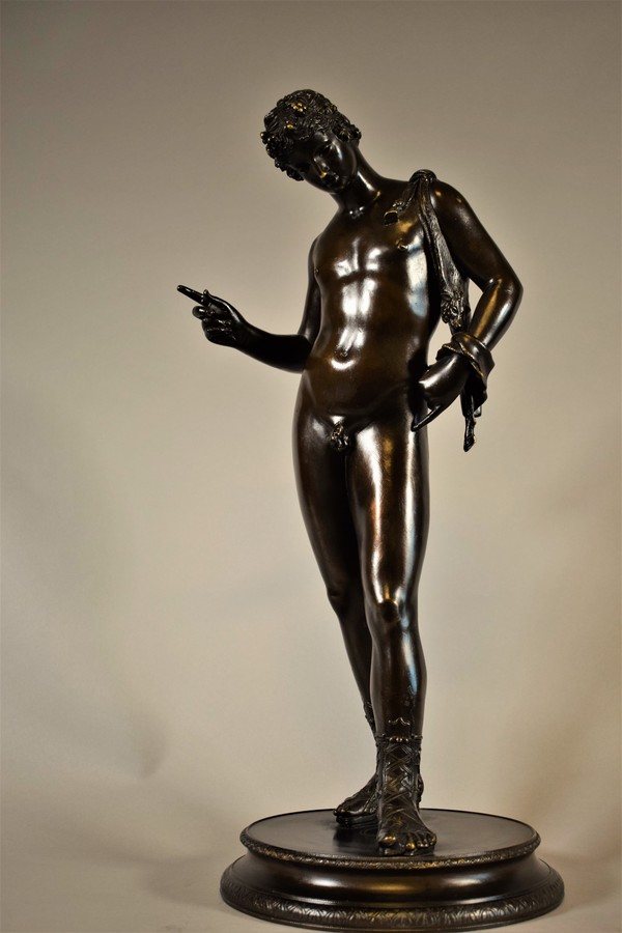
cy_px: 466
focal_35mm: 46
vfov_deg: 42.3
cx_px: 311
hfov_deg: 28.9
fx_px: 1205
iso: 500
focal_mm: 31
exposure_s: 1/60
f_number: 4.2
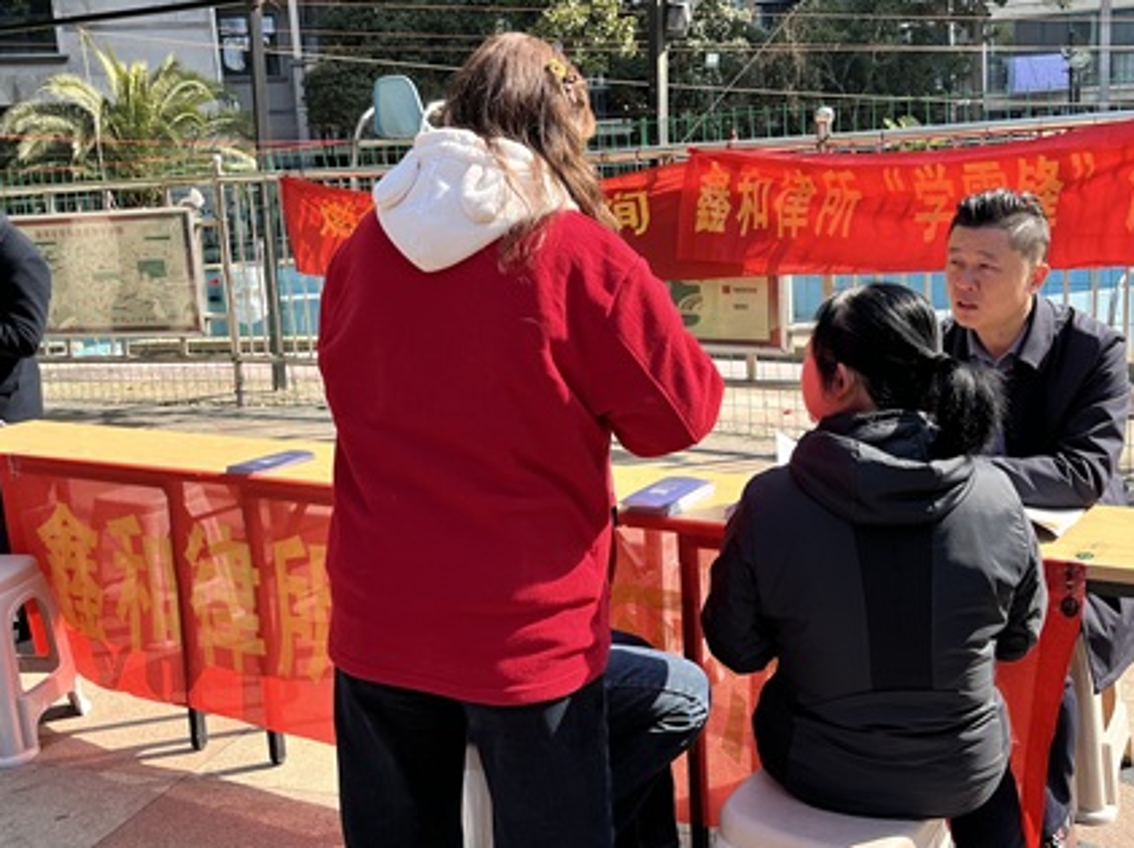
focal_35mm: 34
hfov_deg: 53.8
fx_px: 1113
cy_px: 468
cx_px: 641
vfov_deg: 41.7
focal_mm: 5.1
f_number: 1.6
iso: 50
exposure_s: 1/992
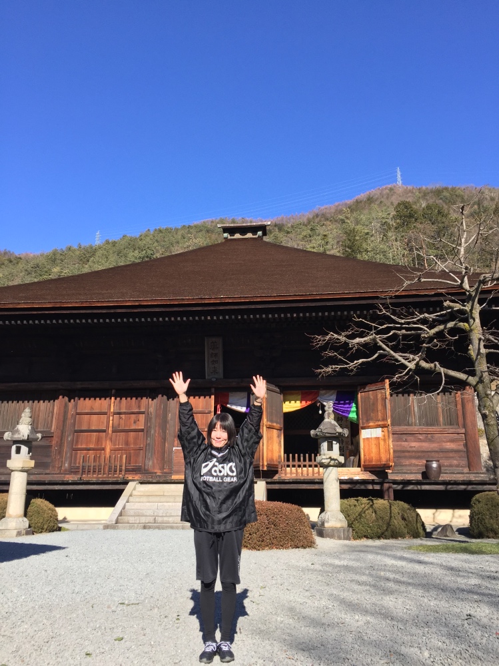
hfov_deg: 48.2
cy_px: 333
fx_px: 558
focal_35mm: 29
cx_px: 250
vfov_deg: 61.7
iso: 32
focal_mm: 4.15
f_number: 2.2
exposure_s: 1/1319
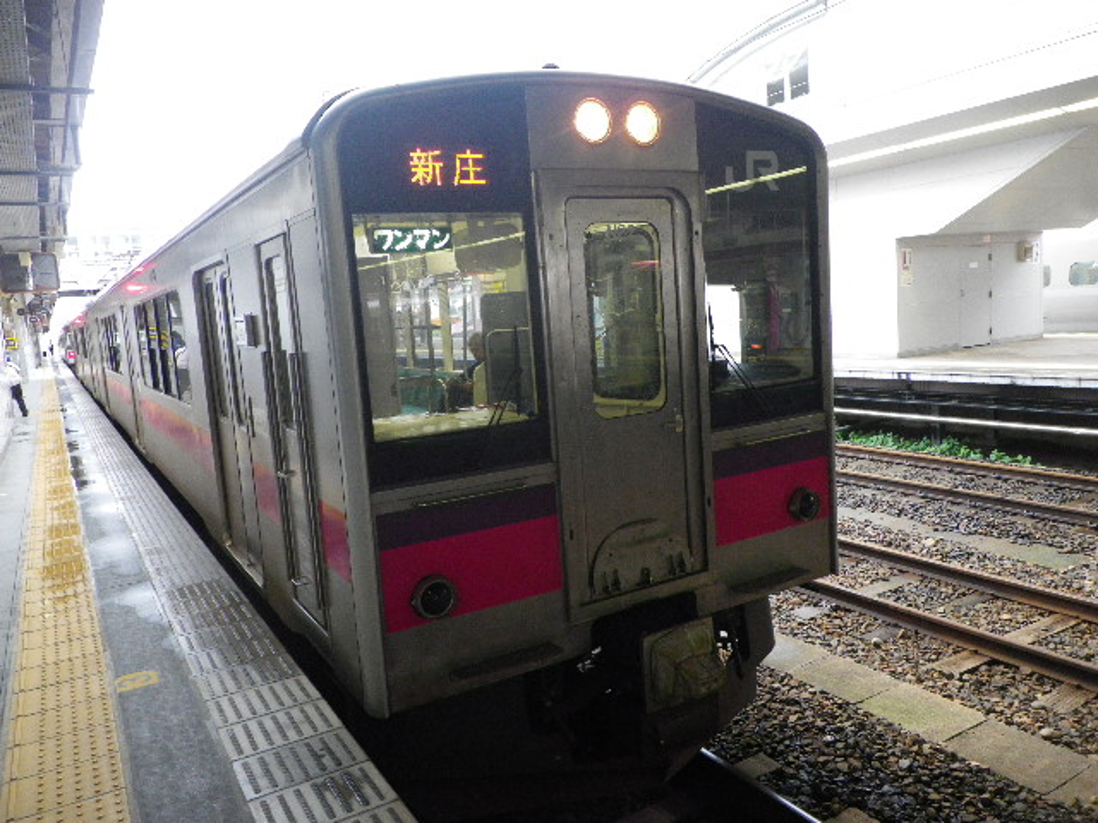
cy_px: 412
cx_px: 549
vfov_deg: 49.7
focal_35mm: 28
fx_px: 888
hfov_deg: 63.4
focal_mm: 4.9
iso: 320
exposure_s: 1/60
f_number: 2.6
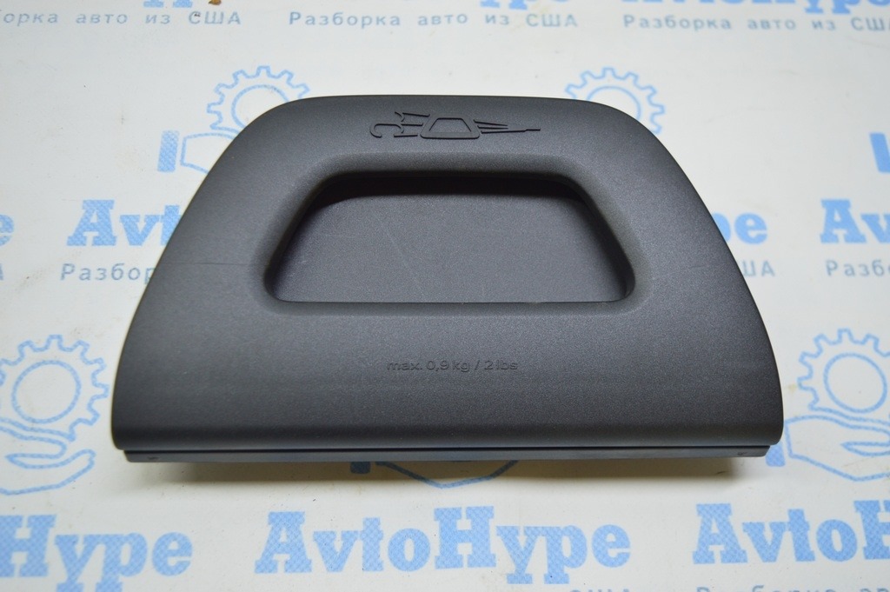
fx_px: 963
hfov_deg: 49.6
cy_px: 296
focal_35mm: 39
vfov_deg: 34.2
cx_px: 445
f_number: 4
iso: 400
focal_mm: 26
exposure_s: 1/50
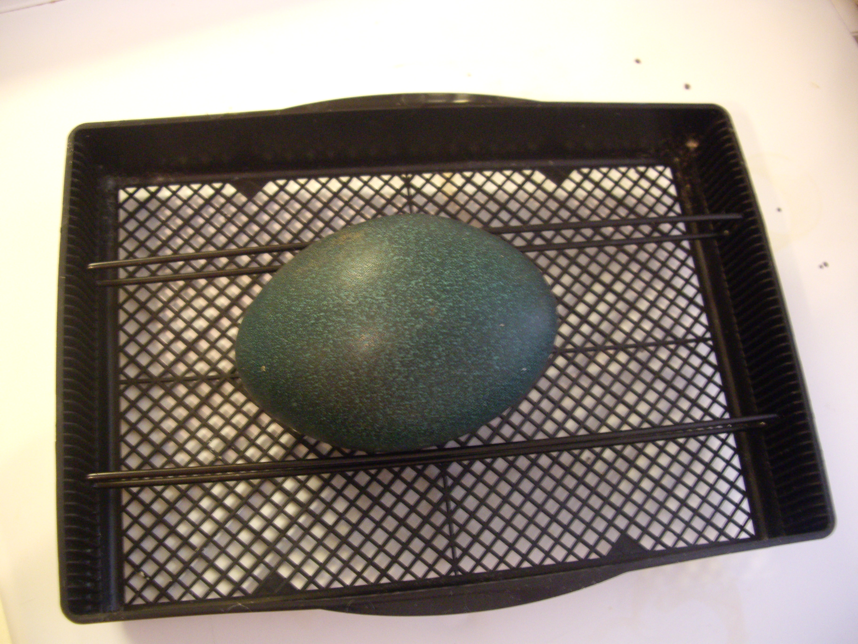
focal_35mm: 38
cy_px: 322
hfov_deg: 49.0
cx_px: 429
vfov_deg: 37.7
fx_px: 942
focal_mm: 7.9
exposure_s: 1/8
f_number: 2.8
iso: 400
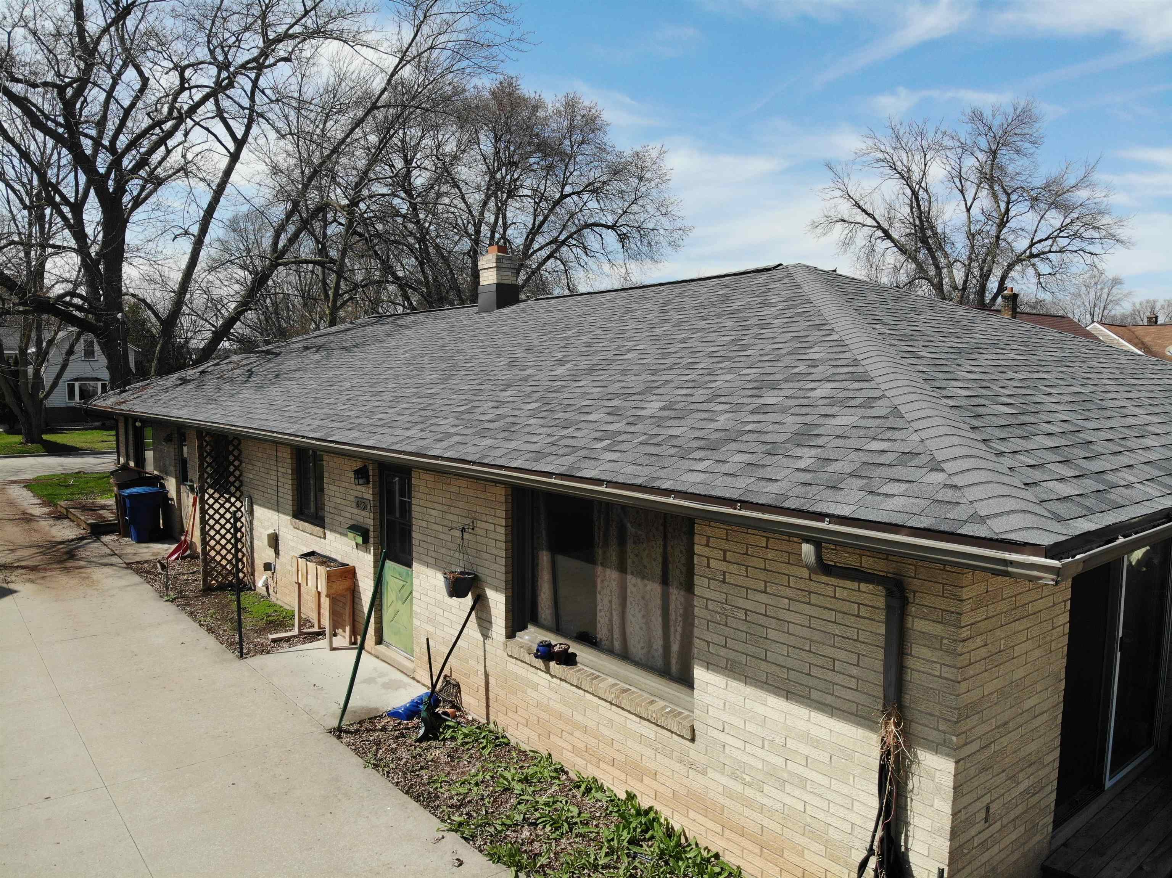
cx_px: 586
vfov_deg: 56.8
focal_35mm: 24
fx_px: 812
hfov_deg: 71.6
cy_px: 439
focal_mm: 4.5
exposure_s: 1/997
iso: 100
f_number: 2.8
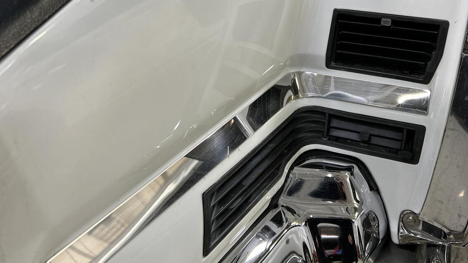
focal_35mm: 36
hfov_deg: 55.0
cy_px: 68
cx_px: 274
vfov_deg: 32.3
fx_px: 447
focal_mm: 5.7
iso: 125
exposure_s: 1/100
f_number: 1.5
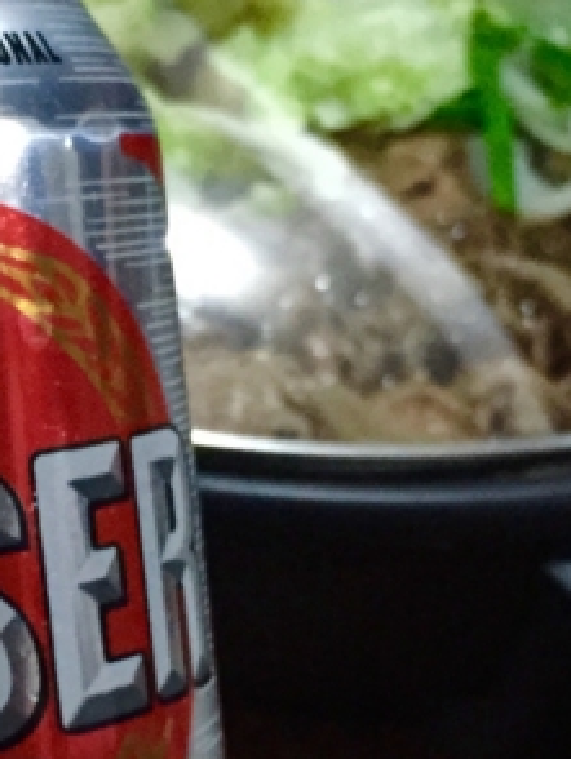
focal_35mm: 101
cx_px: 111
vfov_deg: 19.4
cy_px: 501
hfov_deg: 14.6
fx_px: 2218
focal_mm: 4.15
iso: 400
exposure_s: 1/15
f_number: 2.2
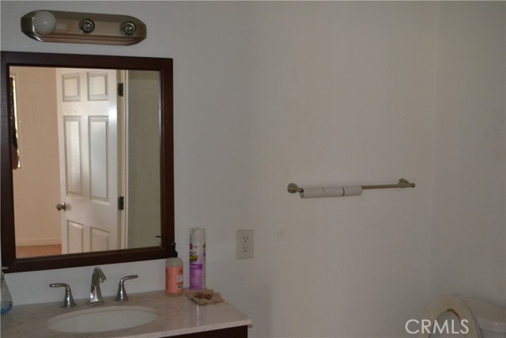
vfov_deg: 34.2
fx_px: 548
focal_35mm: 39
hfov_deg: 49.5
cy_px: 169
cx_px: 253
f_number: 4.2
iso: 1800
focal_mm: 26
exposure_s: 1/60
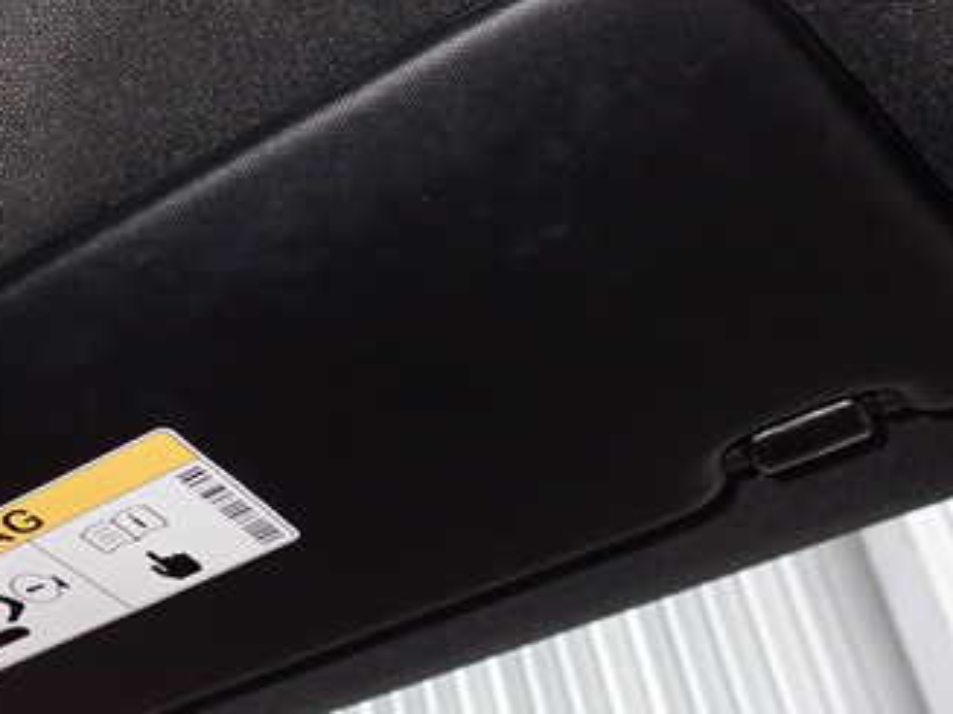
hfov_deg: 34.0
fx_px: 1514
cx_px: 201
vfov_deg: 26.5
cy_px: 414
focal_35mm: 55
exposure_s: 1/30
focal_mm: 5.4
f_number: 6.3
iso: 640
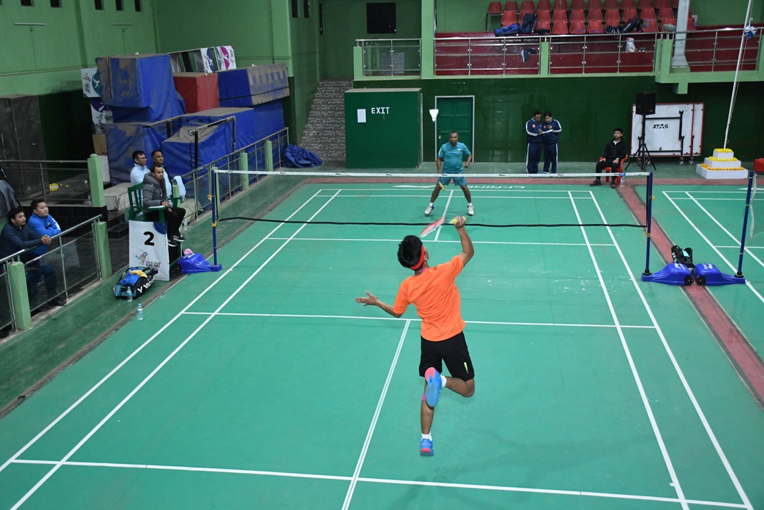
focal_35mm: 39
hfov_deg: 49.6
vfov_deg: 34.2
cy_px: 255
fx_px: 828
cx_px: 382
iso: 4000
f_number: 4.5
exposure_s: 1/250
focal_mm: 26
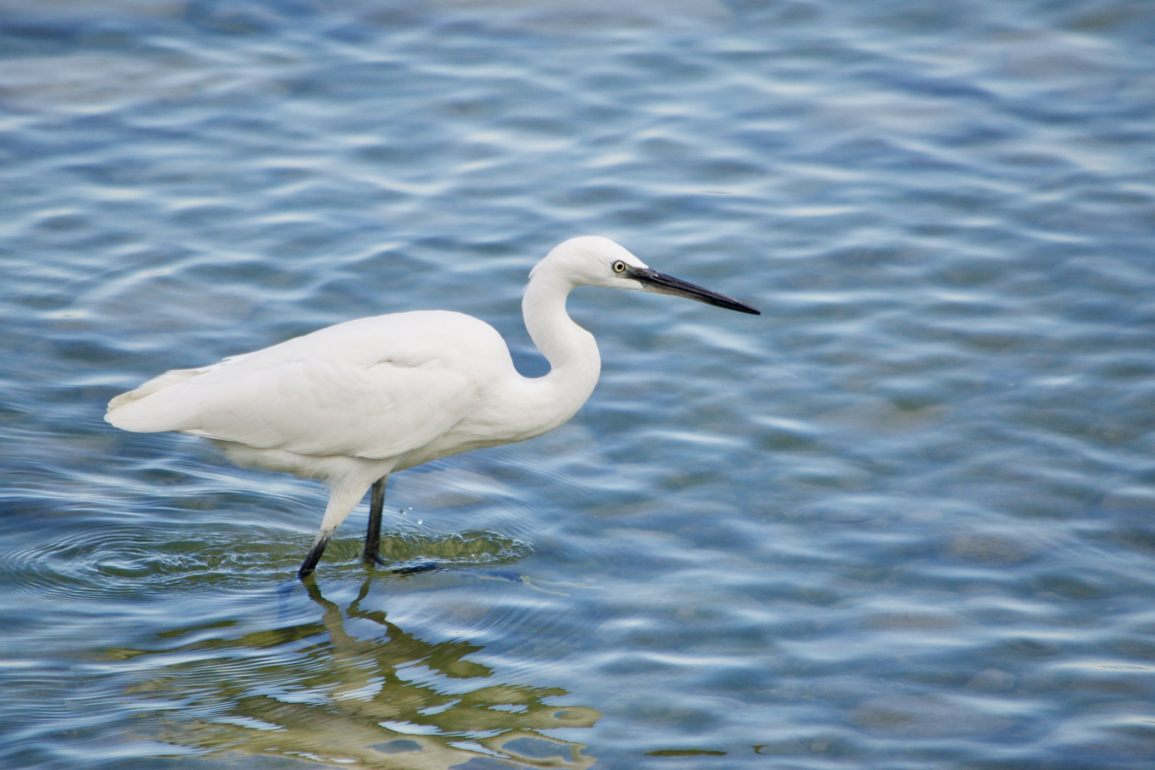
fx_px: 15847
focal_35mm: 494
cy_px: 373
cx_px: 554
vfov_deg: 2.8
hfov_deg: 4.2
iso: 200
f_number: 5.6
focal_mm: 300
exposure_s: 1/500
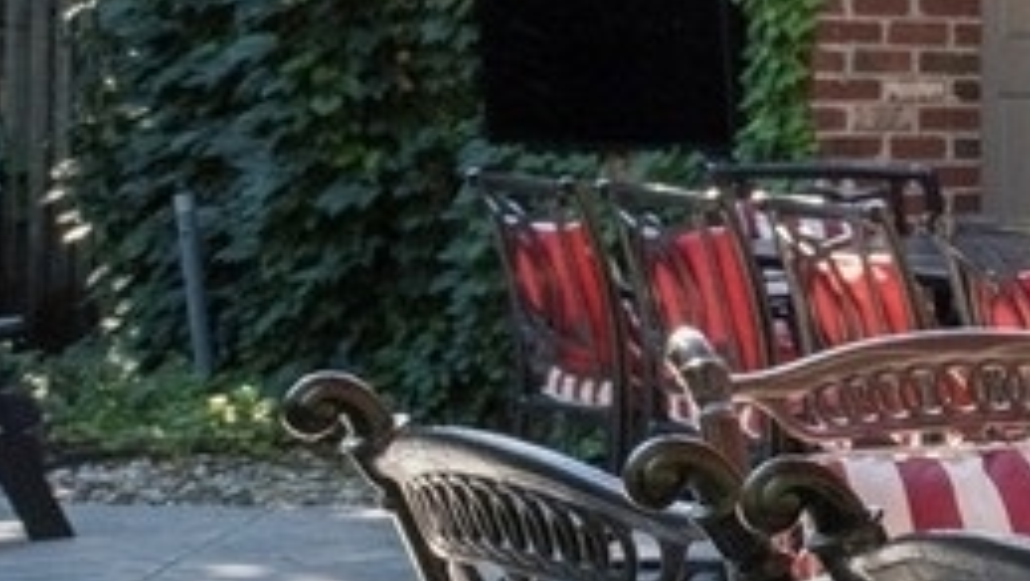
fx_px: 4427
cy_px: 384
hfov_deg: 10.7
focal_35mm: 162
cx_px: 2688
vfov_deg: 7.5
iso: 400
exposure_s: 1/160
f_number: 8
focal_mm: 25
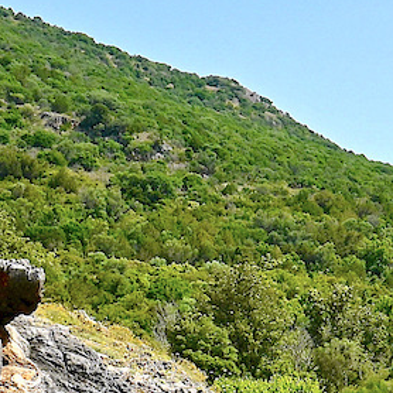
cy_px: 511
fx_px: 1670
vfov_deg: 13.0
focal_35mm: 130
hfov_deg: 12.9
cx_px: 544
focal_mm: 16
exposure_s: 1/200
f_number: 8
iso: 100
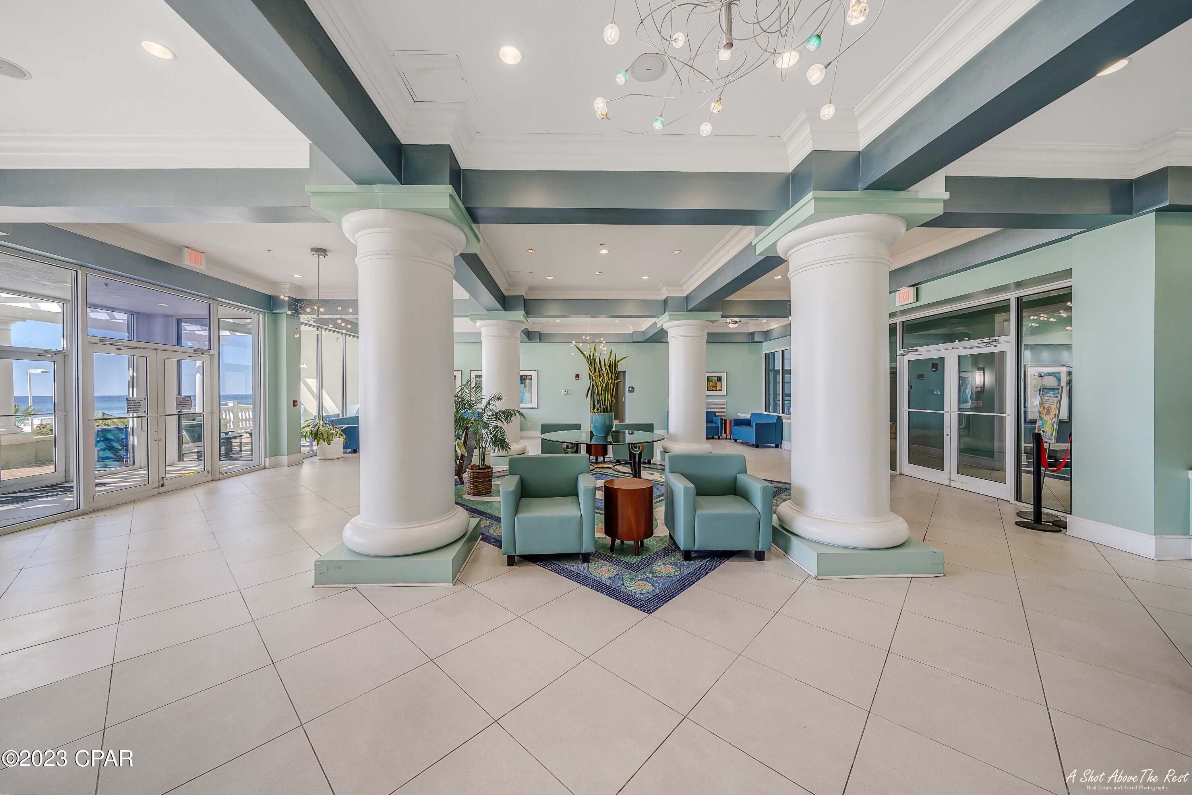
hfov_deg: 112.6
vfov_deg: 90.0
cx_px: 596
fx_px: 397
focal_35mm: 12
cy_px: 398
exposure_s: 1/20
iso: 100
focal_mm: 12
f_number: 5.6
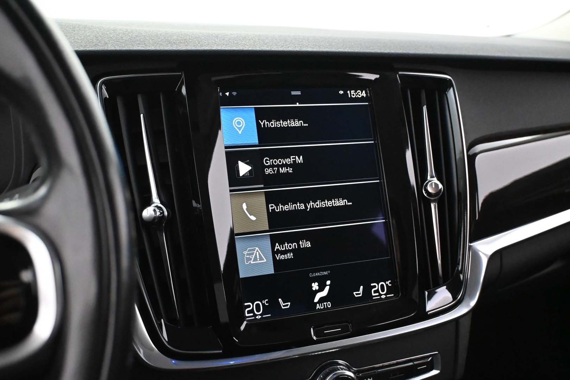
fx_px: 594
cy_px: 190
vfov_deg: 35.5
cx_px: 285
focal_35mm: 38
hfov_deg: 51.3
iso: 8000
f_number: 4.2
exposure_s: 1/60
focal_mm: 25
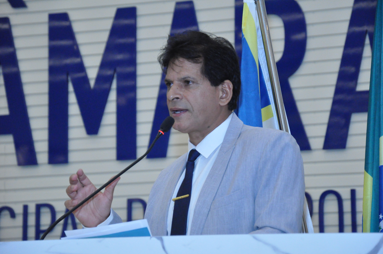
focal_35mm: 167
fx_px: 1770
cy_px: 124
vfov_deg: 8.2
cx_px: 198
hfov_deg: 12.4
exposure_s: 1/160
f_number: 5.6
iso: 3200
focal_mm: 105
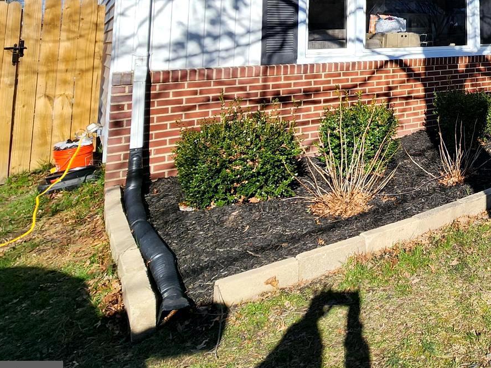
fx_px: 426
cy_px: -18
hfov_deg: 49.0
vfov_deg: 39.8
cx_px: 492
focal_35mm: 30
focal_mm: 2.2
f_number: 2.2
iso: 50
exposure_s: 1/1844
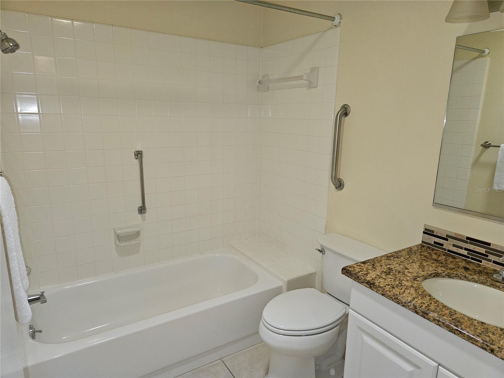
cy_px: 189
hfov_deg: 73.9
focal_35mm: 23
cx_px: 252
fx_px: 335
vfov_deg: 58.9
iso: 100
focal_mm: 5.4
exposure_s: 1/60
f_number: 1.8
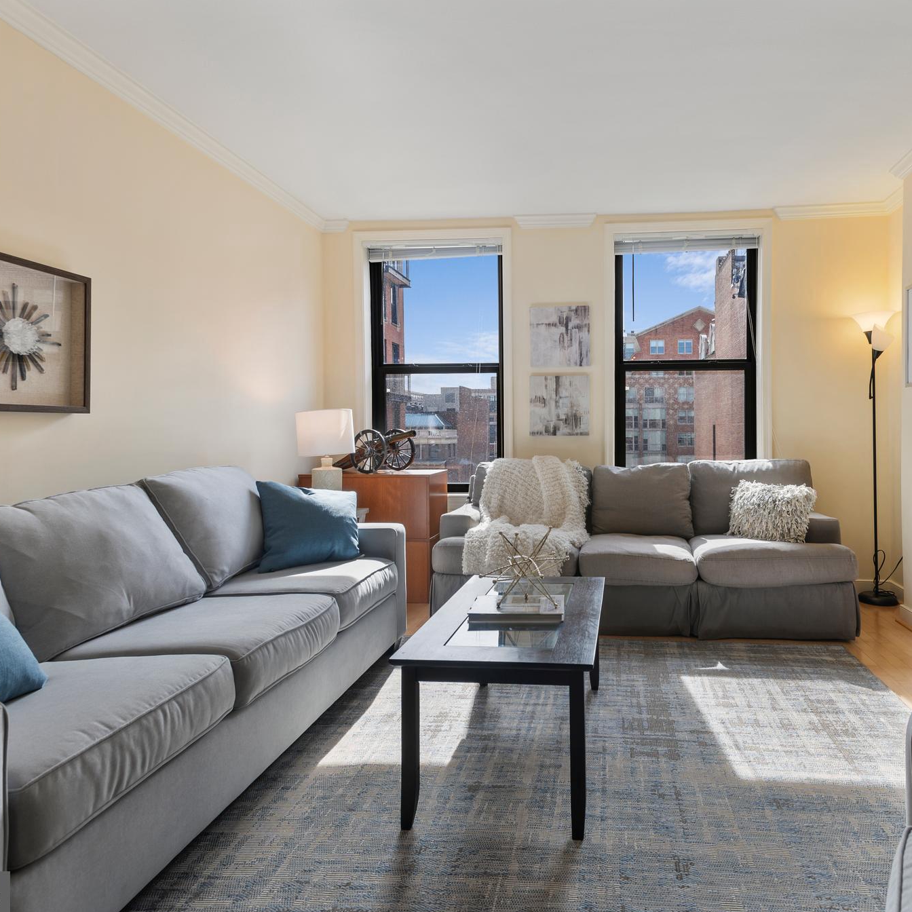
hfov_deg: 68.8
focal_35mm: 22
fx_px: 656
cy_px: 458
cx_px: 555
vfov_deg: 69.6
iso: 100
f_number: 8
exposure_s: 1/5
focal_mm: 17
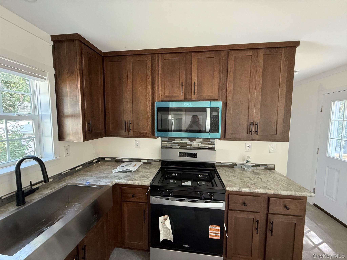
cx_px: 174
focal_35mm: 14
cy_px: 130
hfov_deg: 102.1
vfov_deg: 85.7
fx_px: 140
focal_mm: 2.22
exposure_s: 1/60
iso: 400
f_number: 2.2
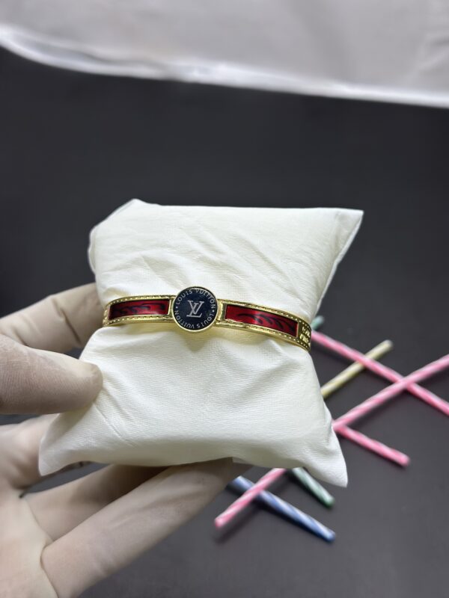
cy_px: 299
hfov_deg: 30.3
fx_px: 830
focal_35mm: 48
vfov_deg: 39.7
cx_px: 224
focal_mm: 6.86
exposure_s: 1/1041
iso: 80
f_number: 1.78
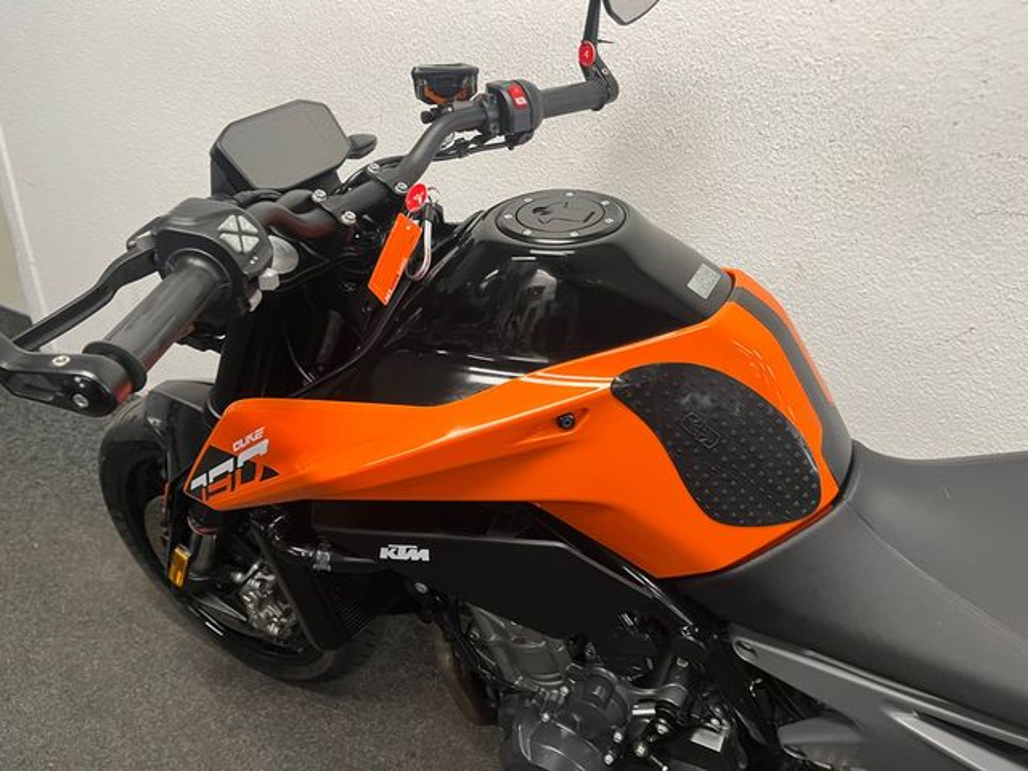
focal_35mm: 26
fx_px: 772
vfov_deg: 53.1
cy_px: 386
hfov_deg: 67.3
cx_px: 514
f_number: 1.6
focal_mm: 5.1
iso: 100
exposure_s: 1/50
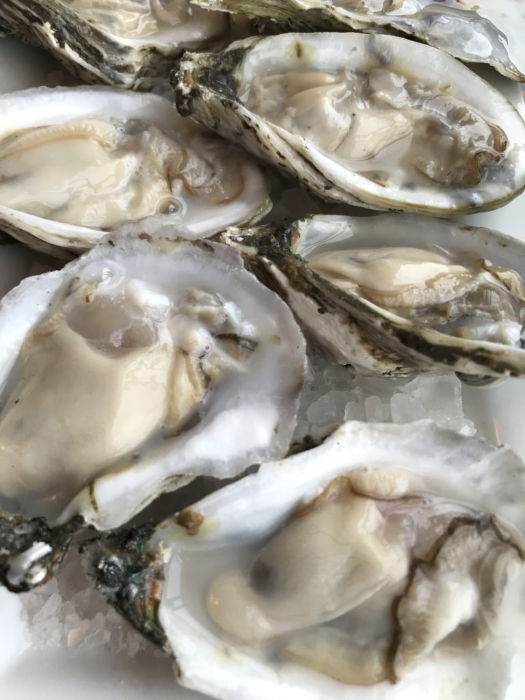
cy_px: 350
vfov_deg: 63.4
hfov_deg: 49.7
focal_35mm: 28
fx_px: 566
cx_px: 262
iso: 25
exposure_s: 1/120
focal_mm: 3.99
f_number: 1.8
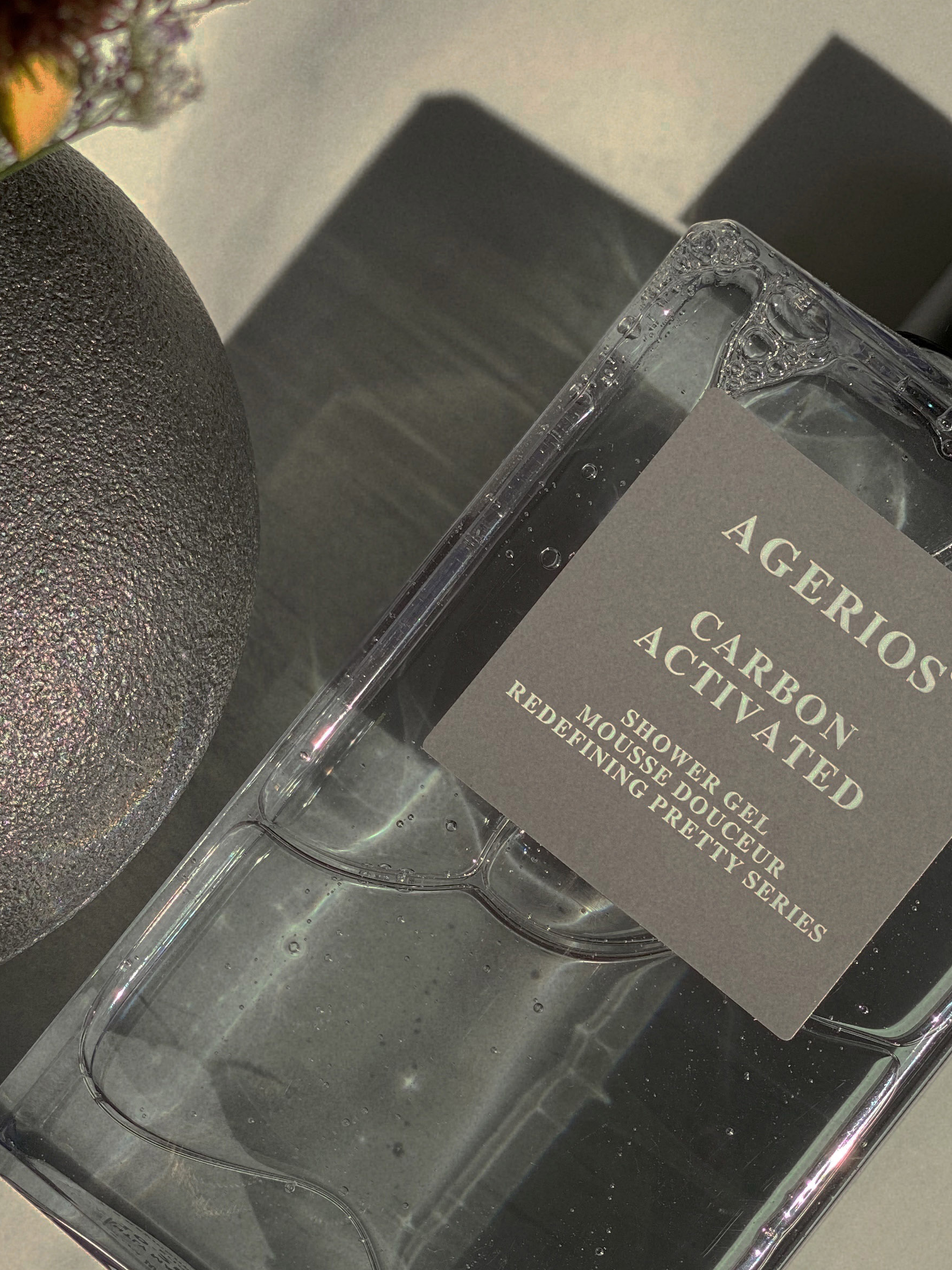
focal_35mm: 89
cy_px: 735
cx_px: 519
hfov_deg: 16.6
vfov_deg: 22.0
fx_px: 3264
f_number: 2
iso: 20
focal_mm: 6
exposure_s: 1/452
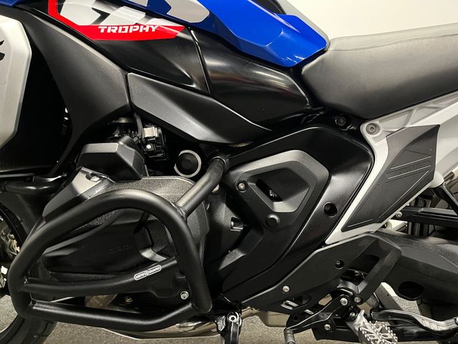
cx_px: 229
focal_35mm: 26
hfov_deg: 67.3
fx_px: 344
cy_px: 172
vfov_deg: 53.1
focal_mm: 5.1
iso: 640
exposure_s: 1/33
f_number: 1.6
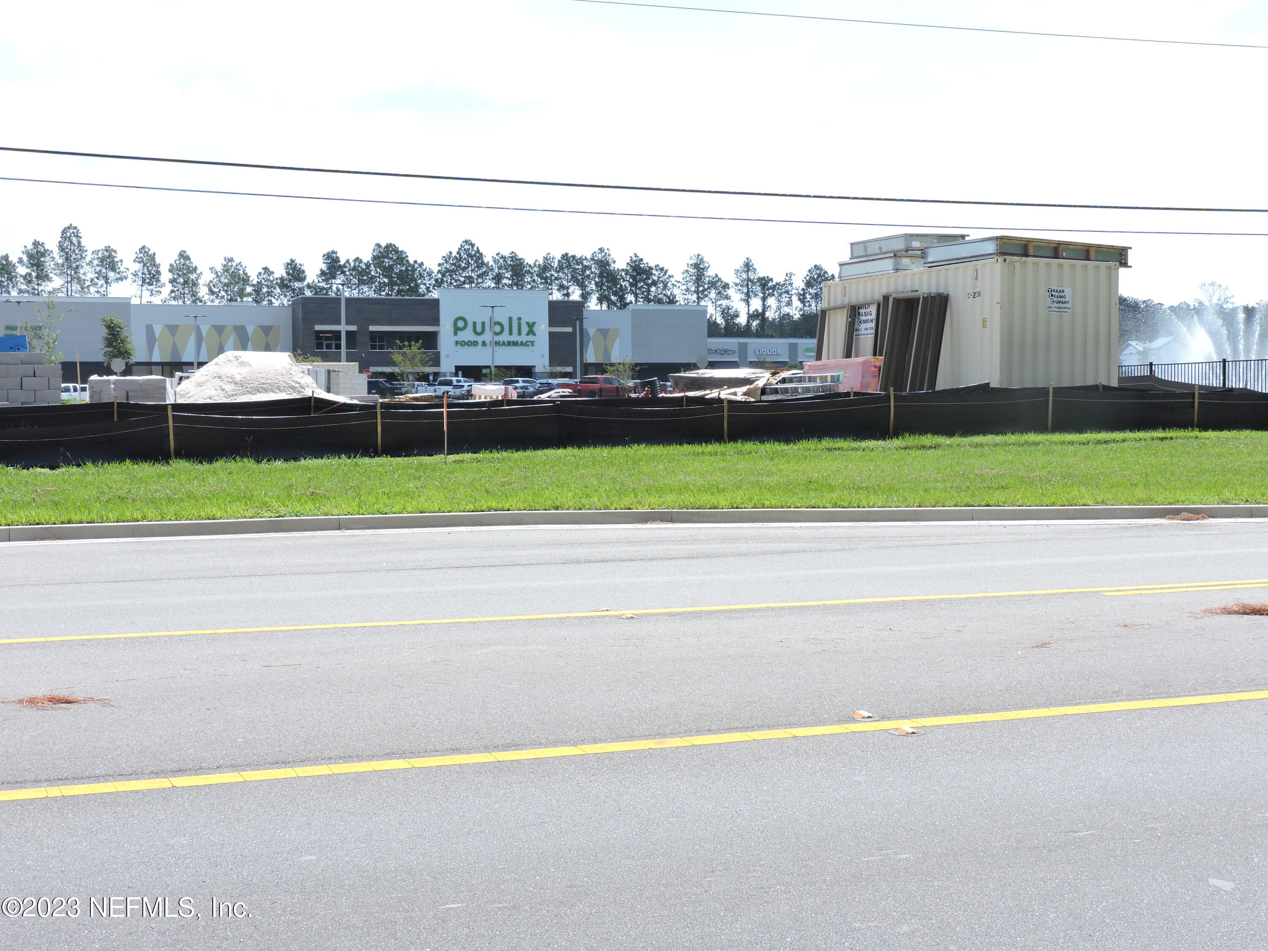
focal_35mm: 50
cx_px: 634
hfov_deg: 38.2
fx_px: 1832
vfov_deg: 29.1
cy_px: 476
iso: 100
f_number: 4
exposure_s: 1/400
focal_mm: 8.9
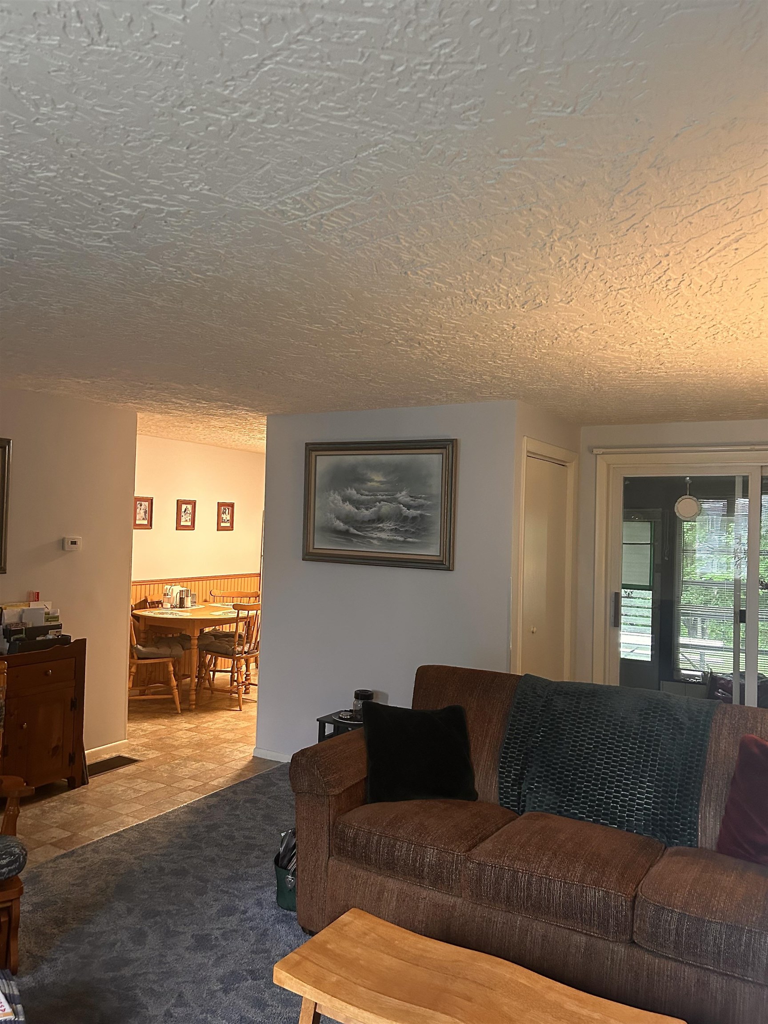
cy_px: 512
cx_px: 384
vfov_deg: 67.3
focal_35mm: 26
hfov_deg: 53.1
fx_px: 769
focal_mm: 5.7
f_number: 1.5
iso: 400
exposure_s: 1/60
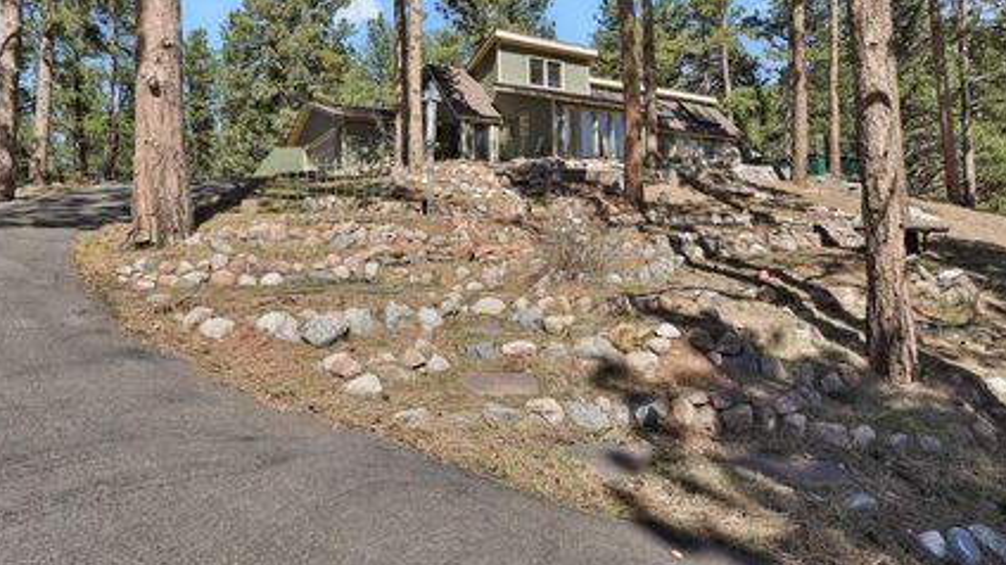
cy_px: 203
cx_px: 505
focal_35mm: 21
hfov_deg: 83.9
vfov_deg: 52.8
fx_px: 560
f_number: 8
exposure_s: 1/125
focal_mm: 17
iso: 250
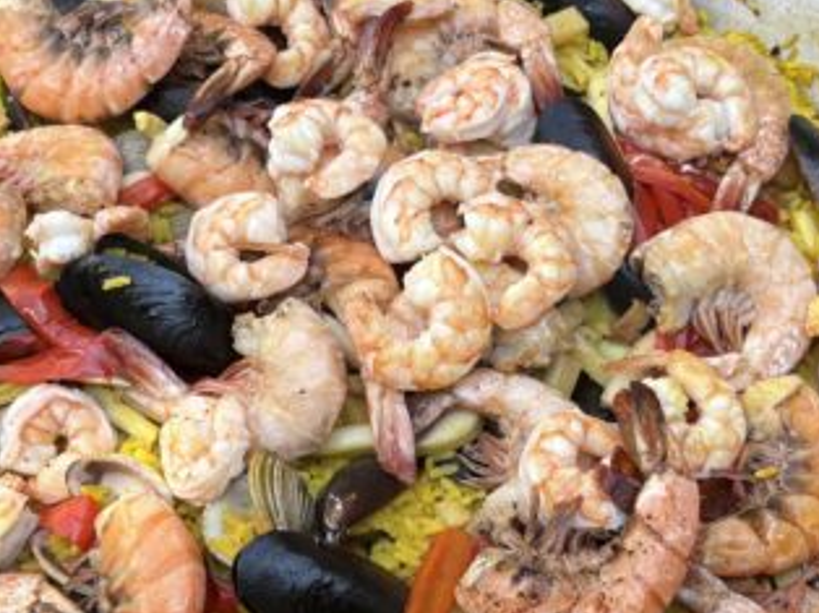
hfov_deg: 32.7
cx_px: 383
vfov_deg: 24.7
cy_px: 396
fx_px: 1395
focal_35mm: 59
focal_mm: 5.96
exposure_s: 1/739
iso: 50
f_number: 1.6
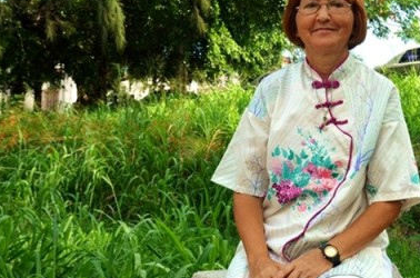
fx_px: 710
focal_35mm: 61
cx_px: 334
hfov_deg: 32.1
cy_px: 103
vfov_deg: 22.1
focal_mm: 24
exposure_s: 1/200
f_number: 7.1
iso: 200
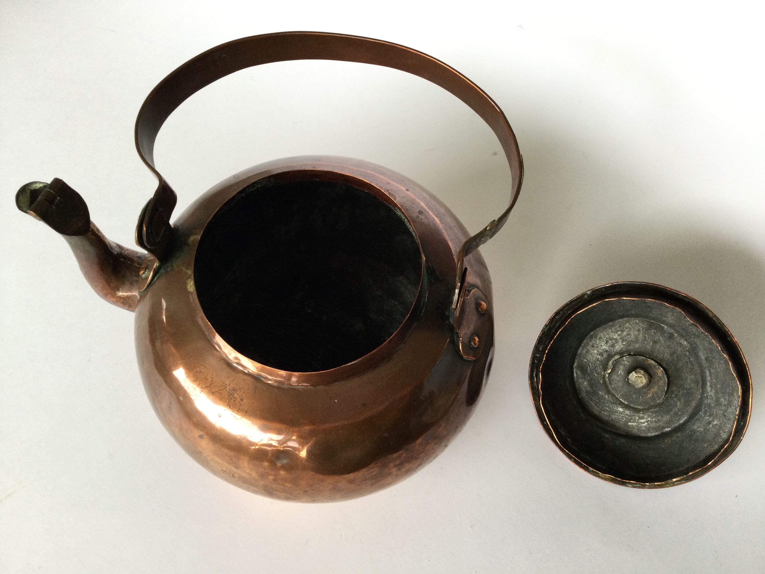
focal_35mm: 31
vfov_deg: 45.4
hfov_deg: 58.4
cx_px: 382
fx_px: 685
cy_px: 287
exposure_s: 1/33
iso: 40
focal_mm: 3.3
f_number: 2.4
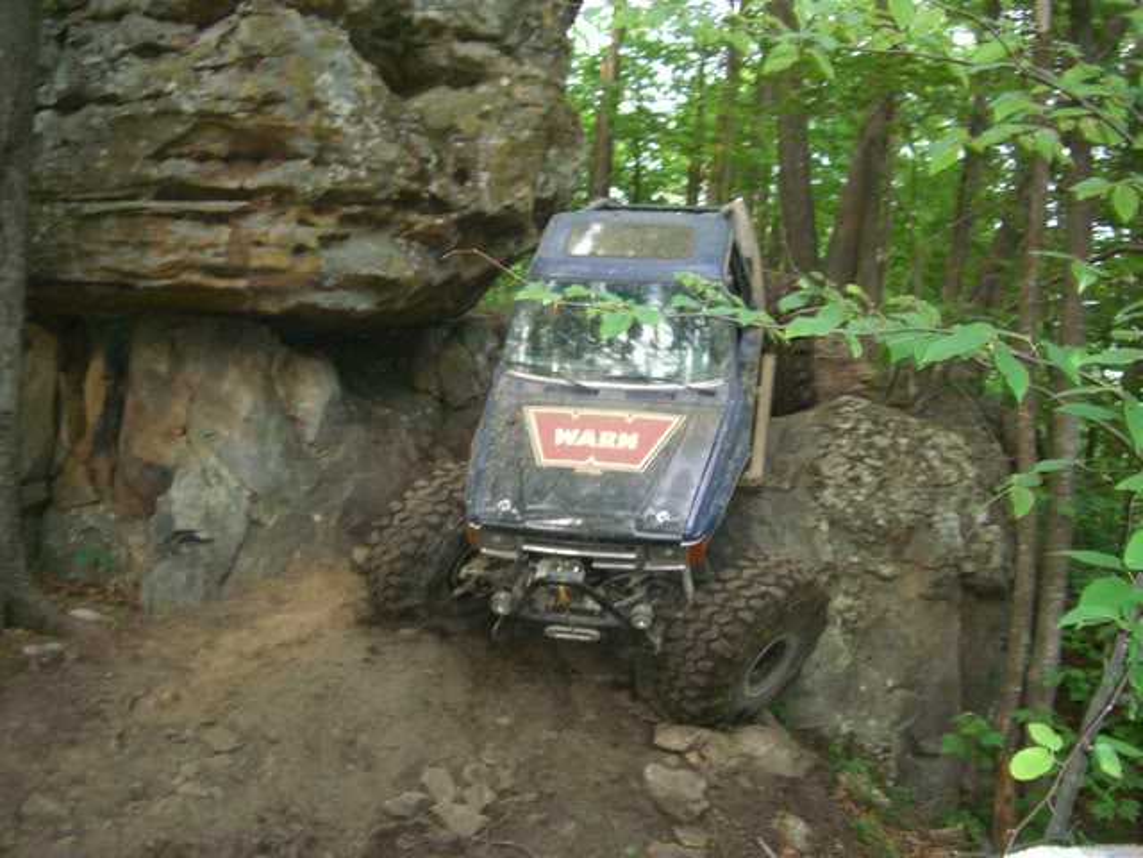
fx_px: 1255
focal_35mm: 38
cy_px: 429
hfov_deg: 49.0
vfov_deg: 37.7
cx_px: 572
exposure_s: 1/60
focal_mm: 7.9
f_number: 2.8
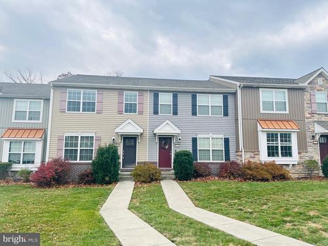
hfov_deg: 71.6
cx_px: 164
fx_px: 227
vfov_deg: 56.8
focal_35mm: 24
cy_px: 123
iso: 80
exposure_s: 1/546
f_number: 1.78
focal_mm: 6.86
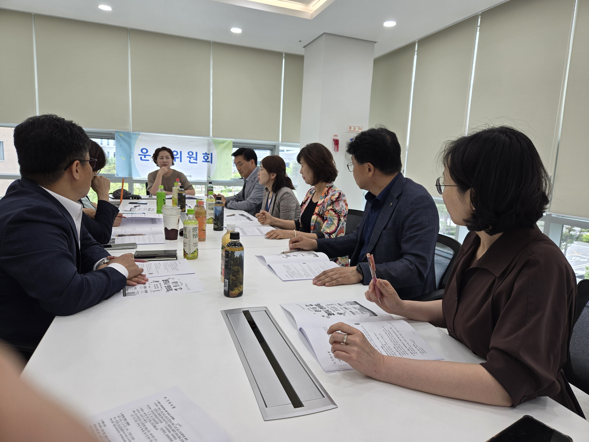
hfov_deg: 73.9
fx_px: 391
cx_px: 294
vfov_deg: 58.9
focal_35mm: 23
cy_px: 221
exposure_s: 1/120
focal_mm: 5.4
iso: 50
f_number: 1.8
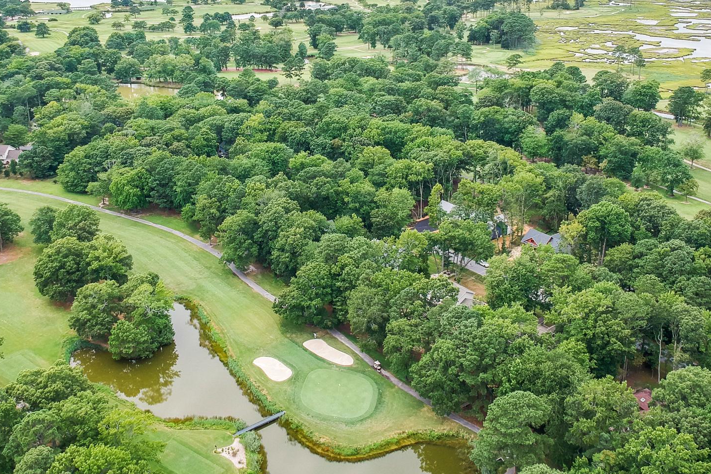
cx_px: 374
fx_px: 731
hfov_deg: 51.9
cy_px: 166
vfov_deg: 35.6
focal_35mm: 37
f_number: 2.6
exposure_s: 1/640
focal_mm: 4.49
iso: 100
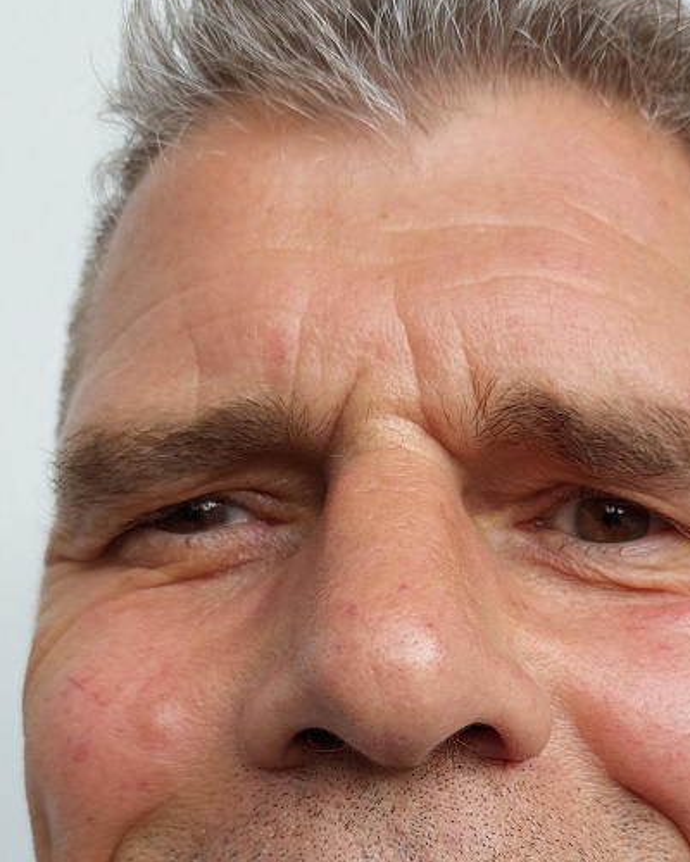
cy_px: 679
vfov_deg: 36.2
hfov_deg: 29.8
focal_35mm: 50
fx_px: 1276
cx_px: 509
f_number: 1.8
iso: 25
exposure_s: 1/118
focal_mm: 5.23
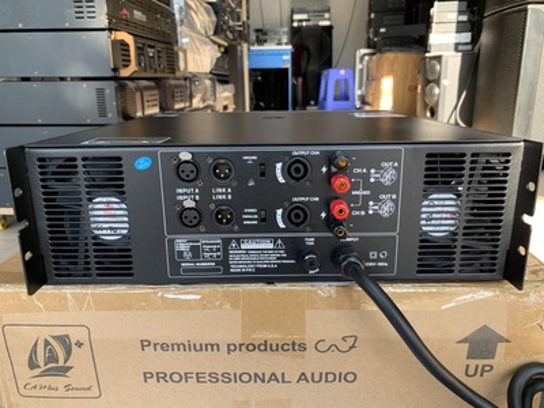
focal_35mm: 26
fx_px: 409
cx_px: 272
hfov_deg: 67.3
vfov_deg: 53.1
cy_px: 204
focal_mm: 4.25
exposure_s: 1/122
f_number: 1.8
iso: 40
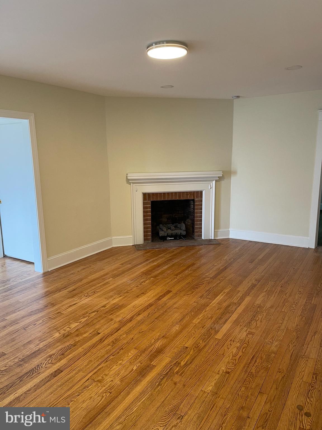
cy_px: 215
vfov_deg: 67.3
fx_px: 322
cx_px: 161
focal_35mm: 26
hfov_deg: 53.1
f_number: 1.6
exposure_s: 1/60
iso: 160
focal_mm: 5.1
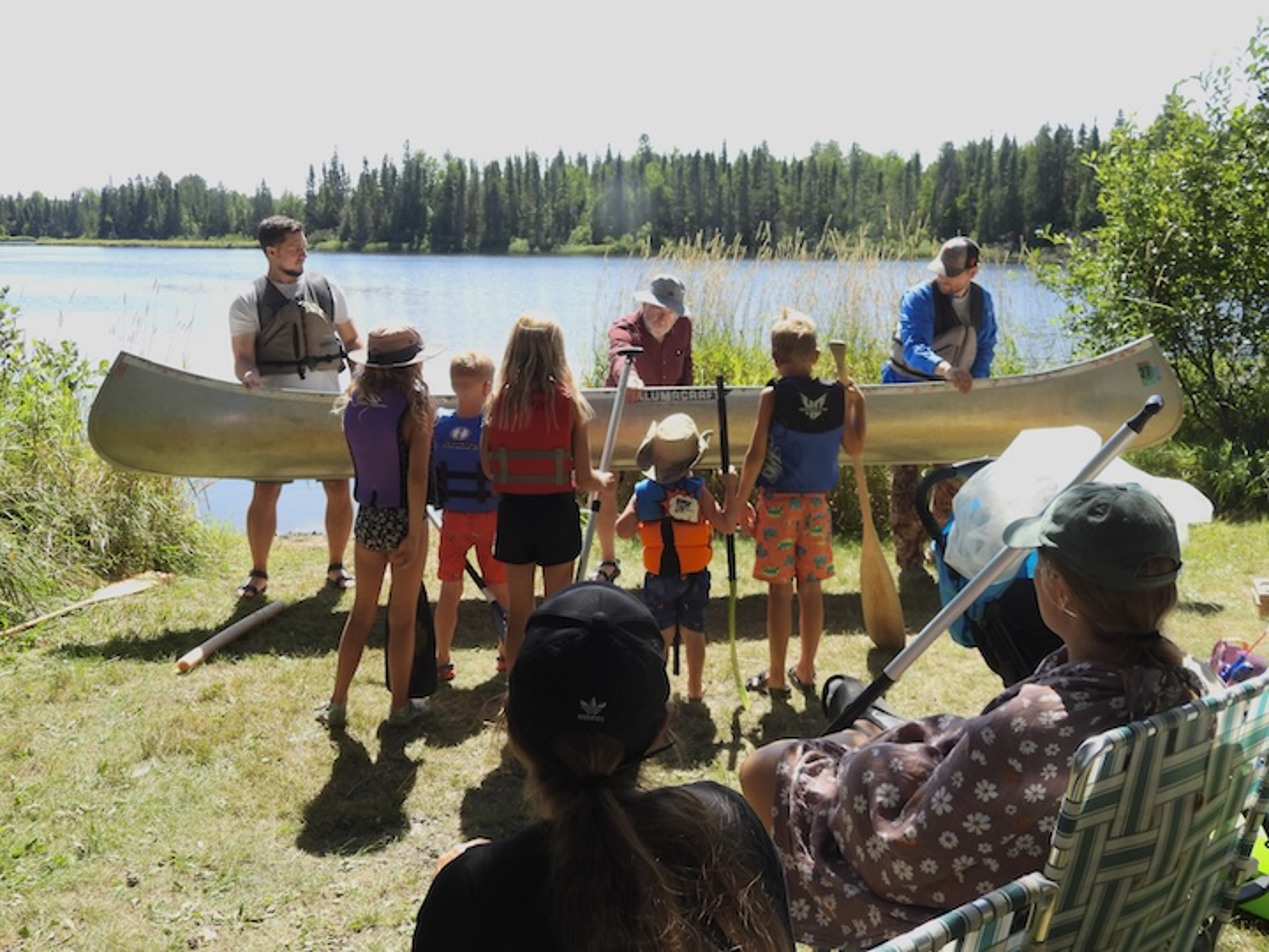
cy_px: 476
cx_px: 634
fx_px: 1283
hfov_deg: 52.6
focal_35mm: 35
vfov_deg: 40.7
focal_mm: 6.2
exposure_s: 1/500
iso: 100
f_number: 3.2
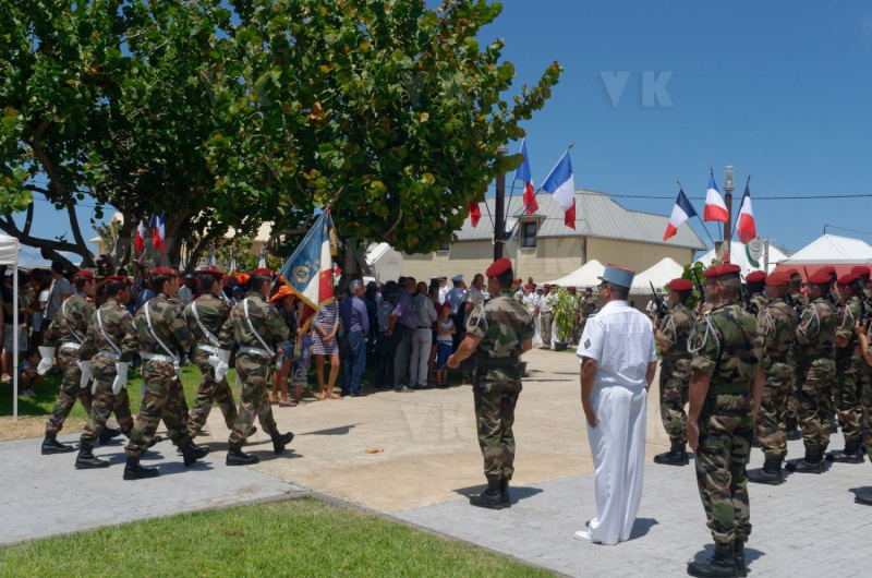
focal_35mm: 36
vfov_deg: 36.7
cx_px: 436
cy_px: 289
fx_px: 870
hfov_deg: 53.2
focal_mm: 24
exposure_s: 1/400
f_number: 11
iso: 125
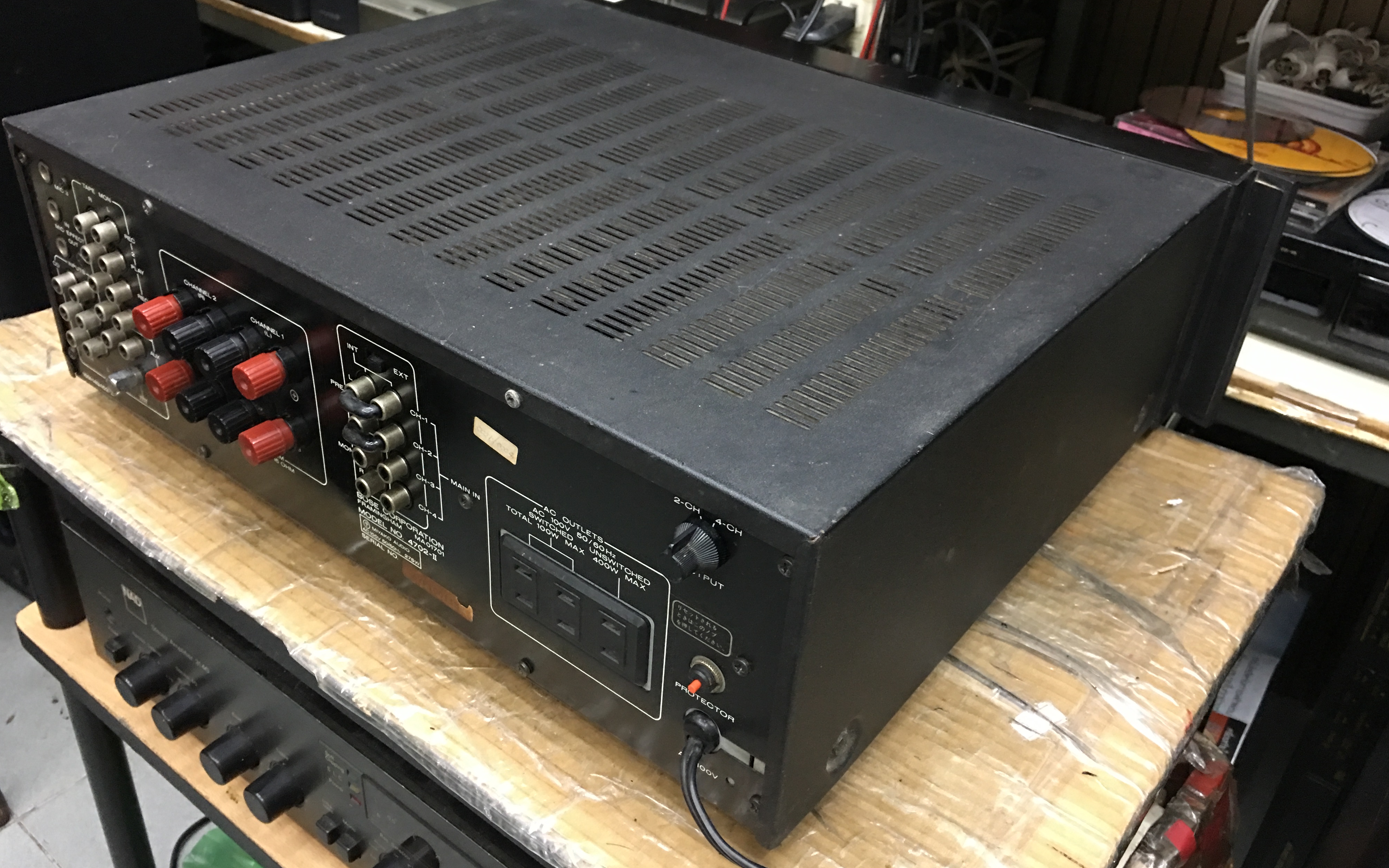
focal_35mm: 31
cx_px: 699
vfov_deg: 40.6
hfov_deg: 61.2
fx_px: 1174
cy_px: 415
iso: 100
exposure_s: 1/8
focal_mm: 4.15
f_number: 2.2
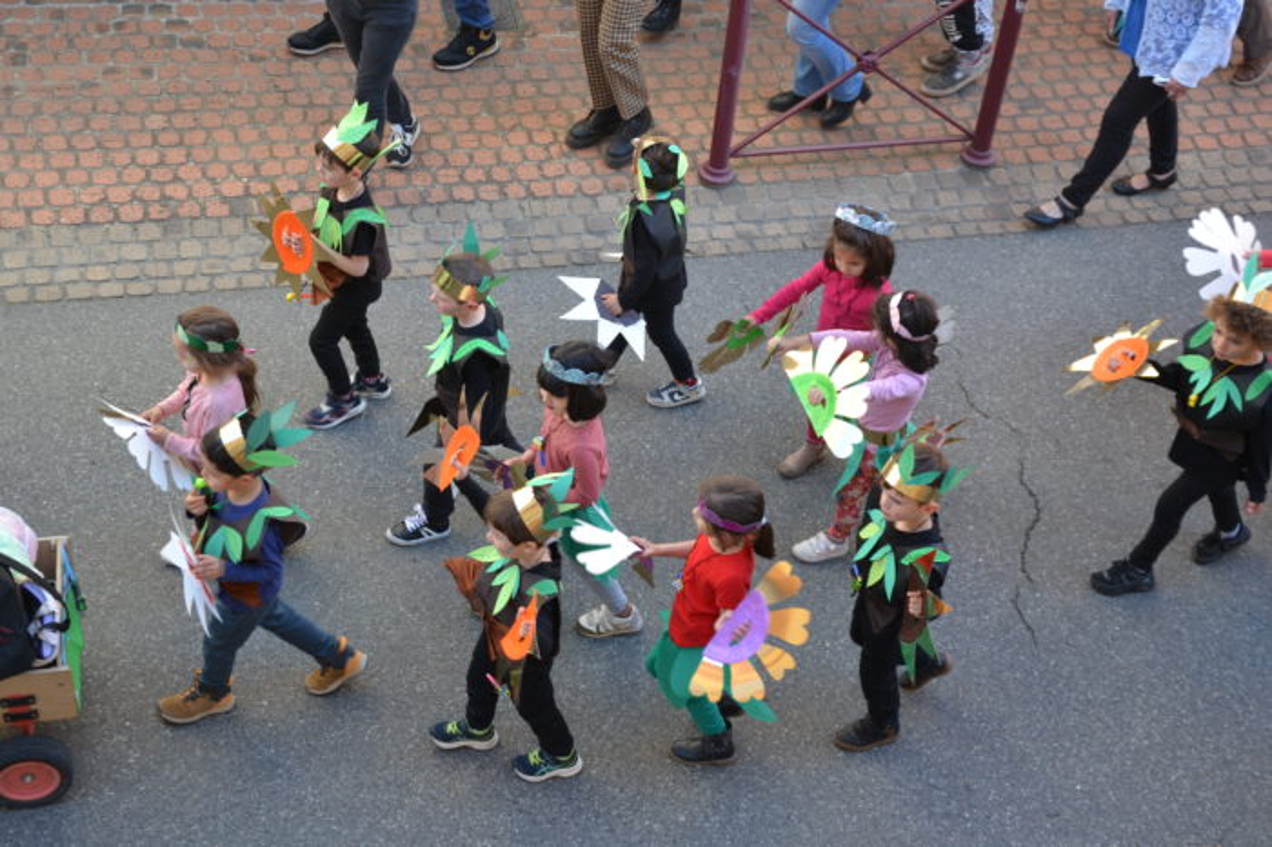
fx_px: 2119
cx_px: 636
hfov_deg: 33.4
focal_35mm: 60
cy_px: 424
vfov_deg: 22.6
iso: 360
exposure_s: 1/125
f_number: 5.6
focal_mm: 40
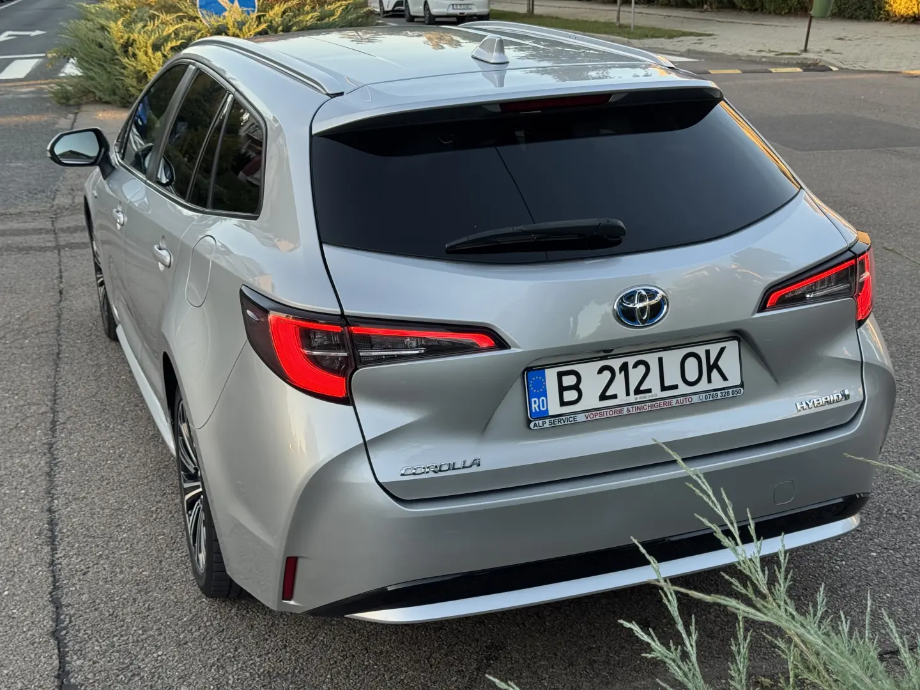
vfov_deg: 30.3
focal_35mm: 48
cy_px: 345
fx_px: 1276
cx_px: 460
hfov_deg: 39.7
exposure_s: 1/194
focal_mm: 6.76
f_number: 1.78
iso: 50
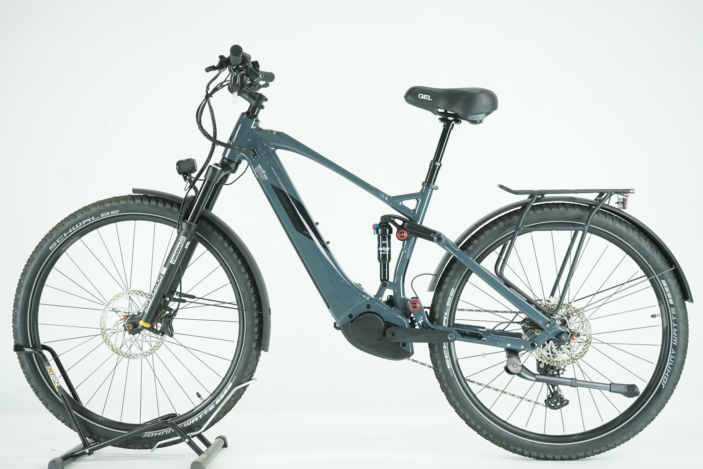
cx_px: 352
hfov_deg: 36.9
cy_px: 234
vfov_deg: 25.1
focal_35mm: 54
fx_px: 1054
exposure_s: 1/200
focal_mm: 54
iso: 2500
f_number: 5.6
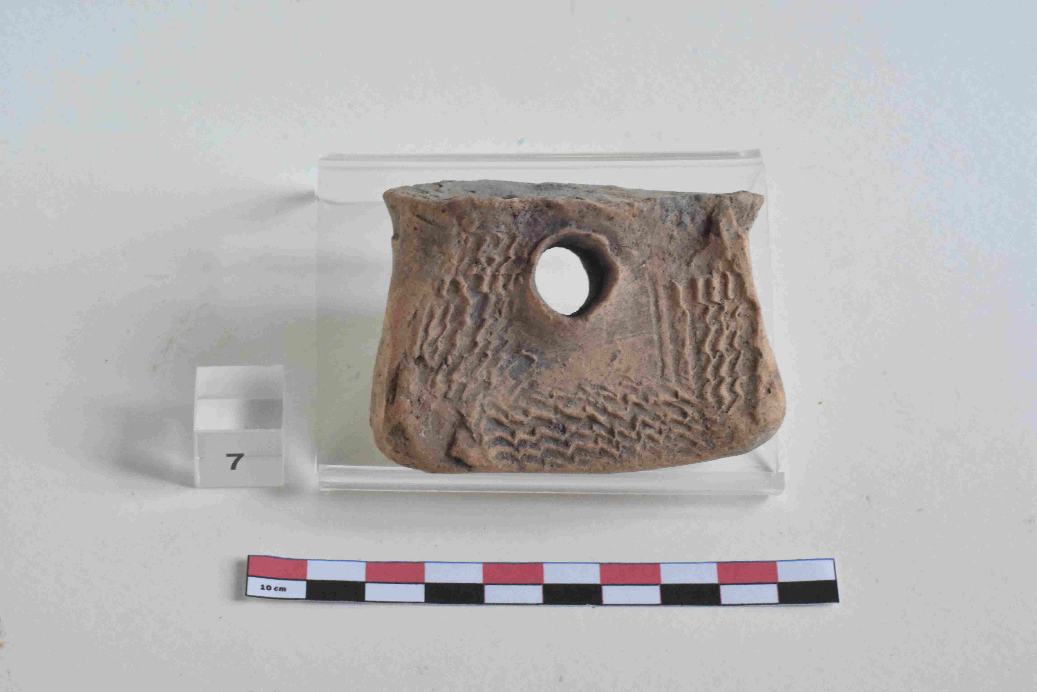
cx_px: 518
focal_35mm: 75
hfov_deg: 27.0
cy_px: 346
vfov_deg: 18.2
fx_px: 2160
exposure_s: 1/80
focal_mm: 50
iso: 5000
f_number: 22
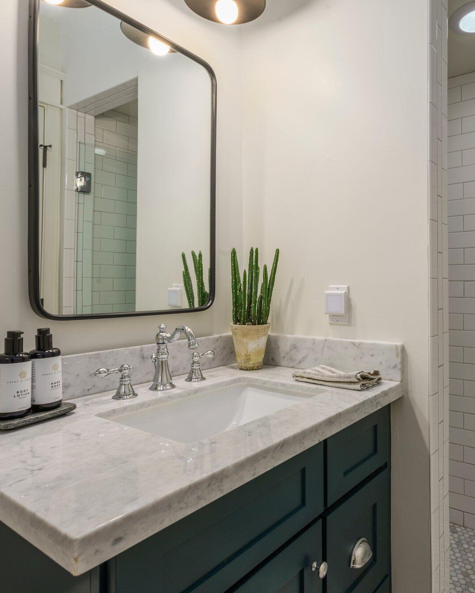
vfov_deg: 72.6
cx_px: 329
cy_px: 298
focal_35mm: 23
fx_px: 404
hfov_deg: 59.0
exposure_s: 1/3
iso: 400
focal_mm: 16
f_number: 13
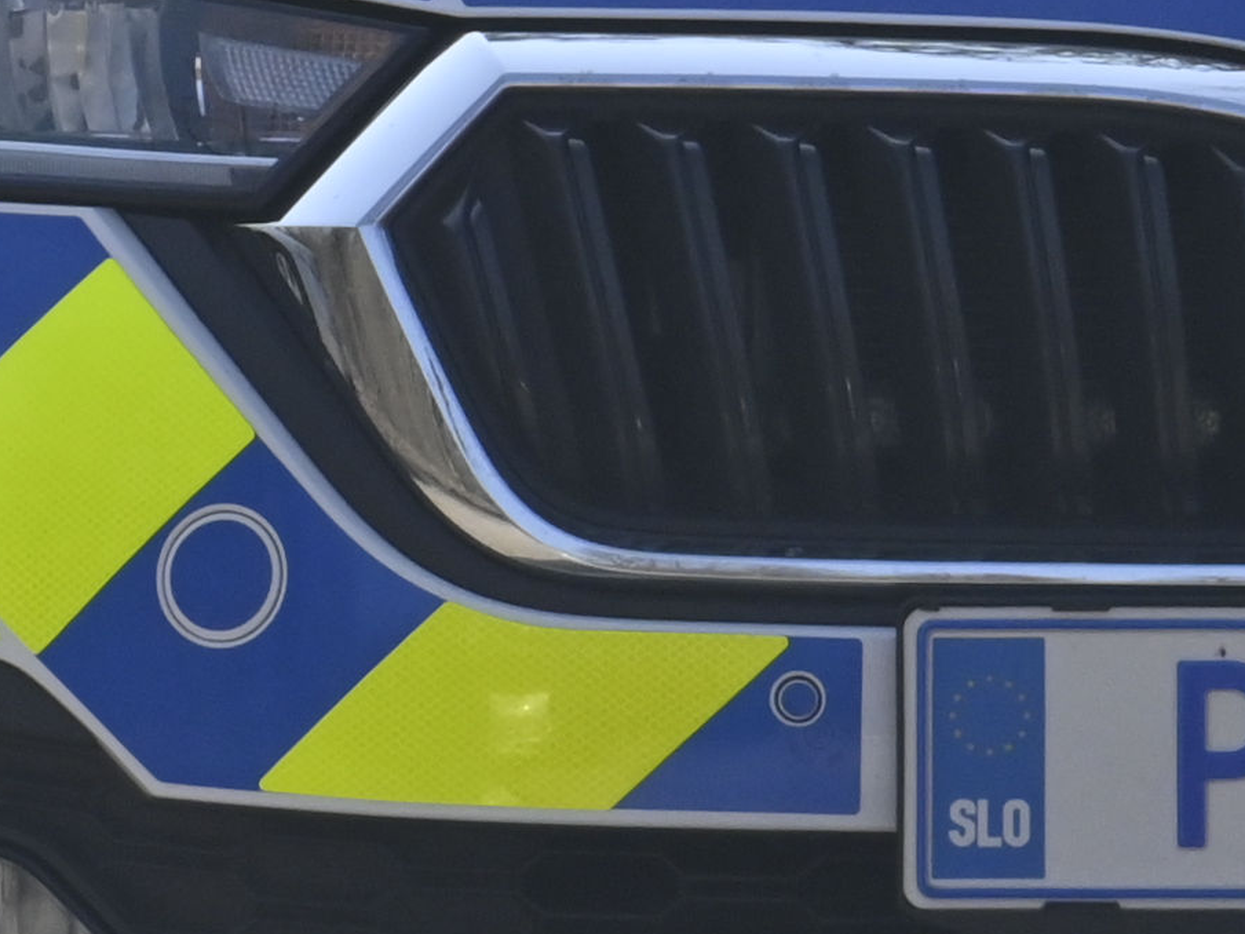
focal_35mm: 2442
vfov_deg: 0.6
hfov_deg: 0.8
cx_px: 300
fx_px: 87829
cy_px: -759
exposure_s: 1/1000
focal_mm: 380
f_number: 11
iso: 1000
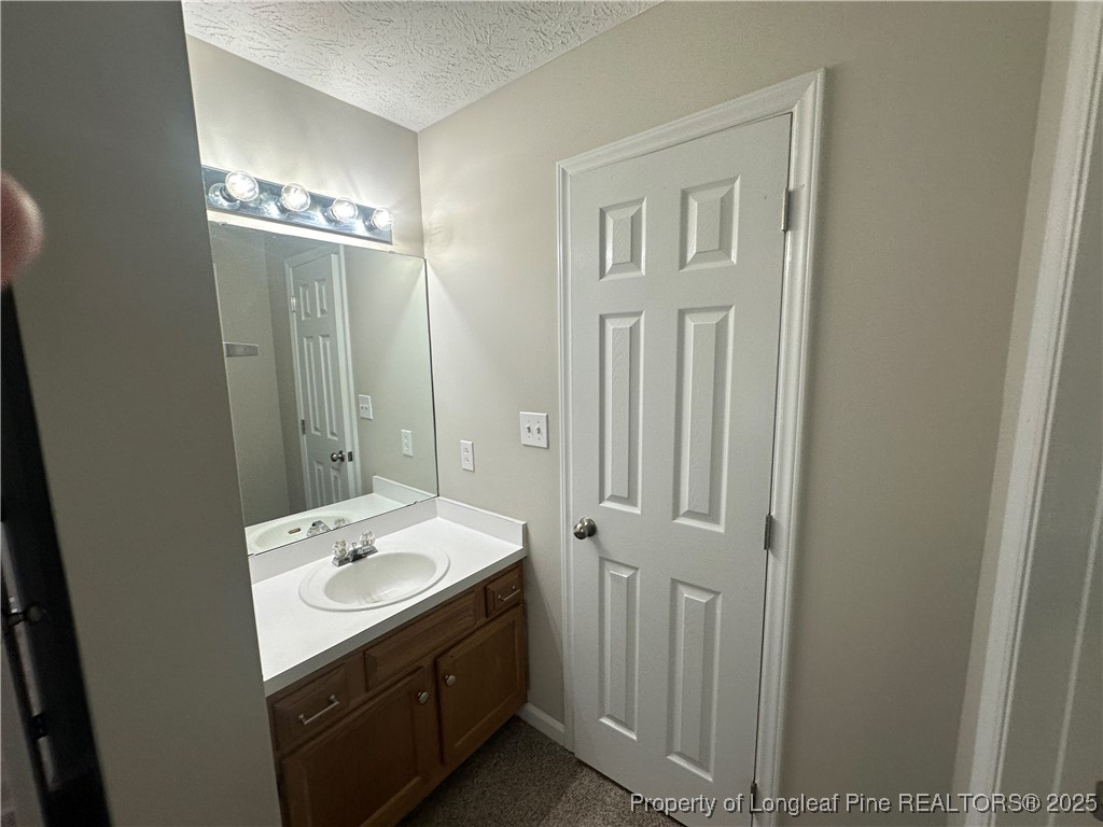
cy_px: 414
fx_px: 446
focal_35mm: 14
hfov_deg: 102.1
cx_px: 552
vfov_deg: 85.7
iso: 100
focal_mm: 2.22
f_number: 2.2
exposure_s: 1/120
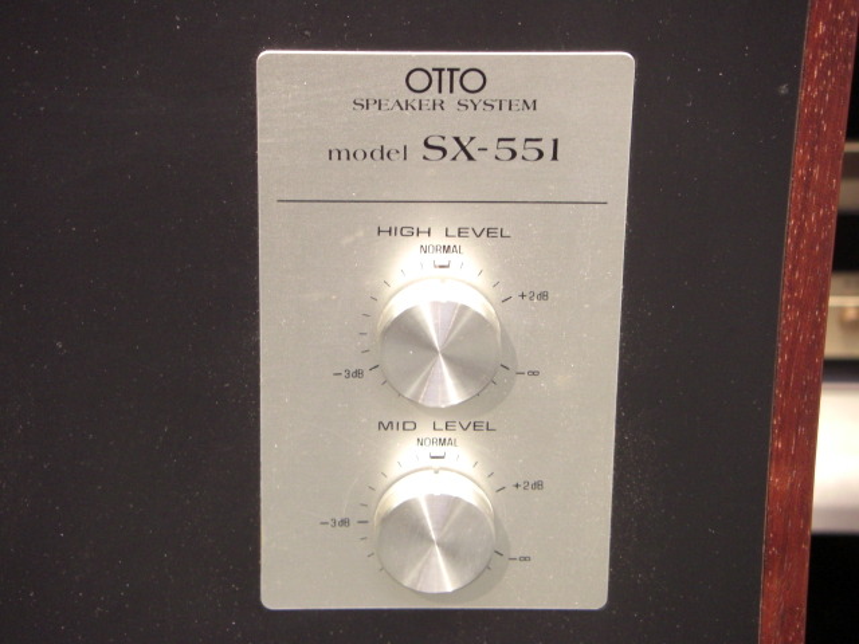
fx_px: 2829
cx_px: 430
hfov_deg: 17.3
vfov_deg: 13.0
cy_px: 322
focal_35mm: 114
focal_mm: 18.9
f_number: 4.3
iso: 200
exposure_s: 1/6
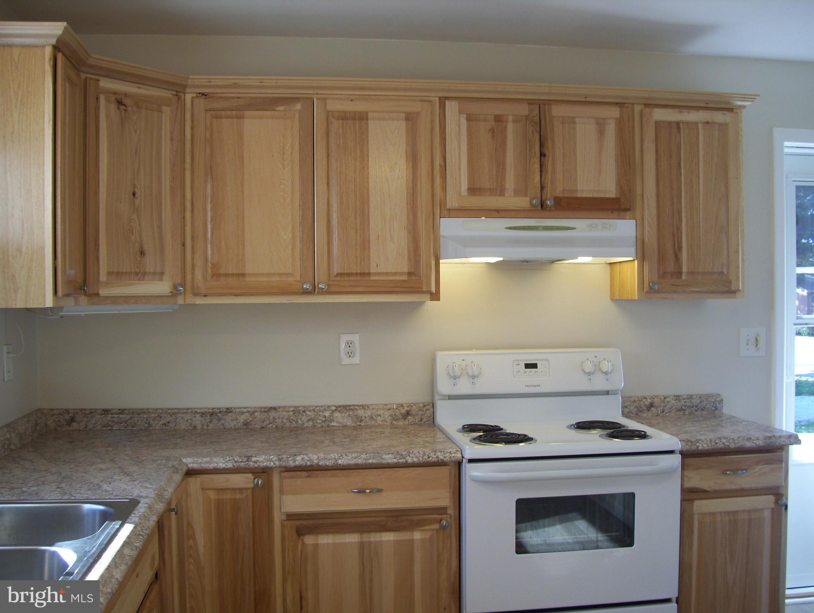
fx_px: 848
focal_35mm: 36
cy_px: 306
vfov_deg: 39.7
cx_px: 407
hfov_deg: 51.3
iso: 80
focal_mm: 6
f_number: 2.7
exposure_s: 1/60
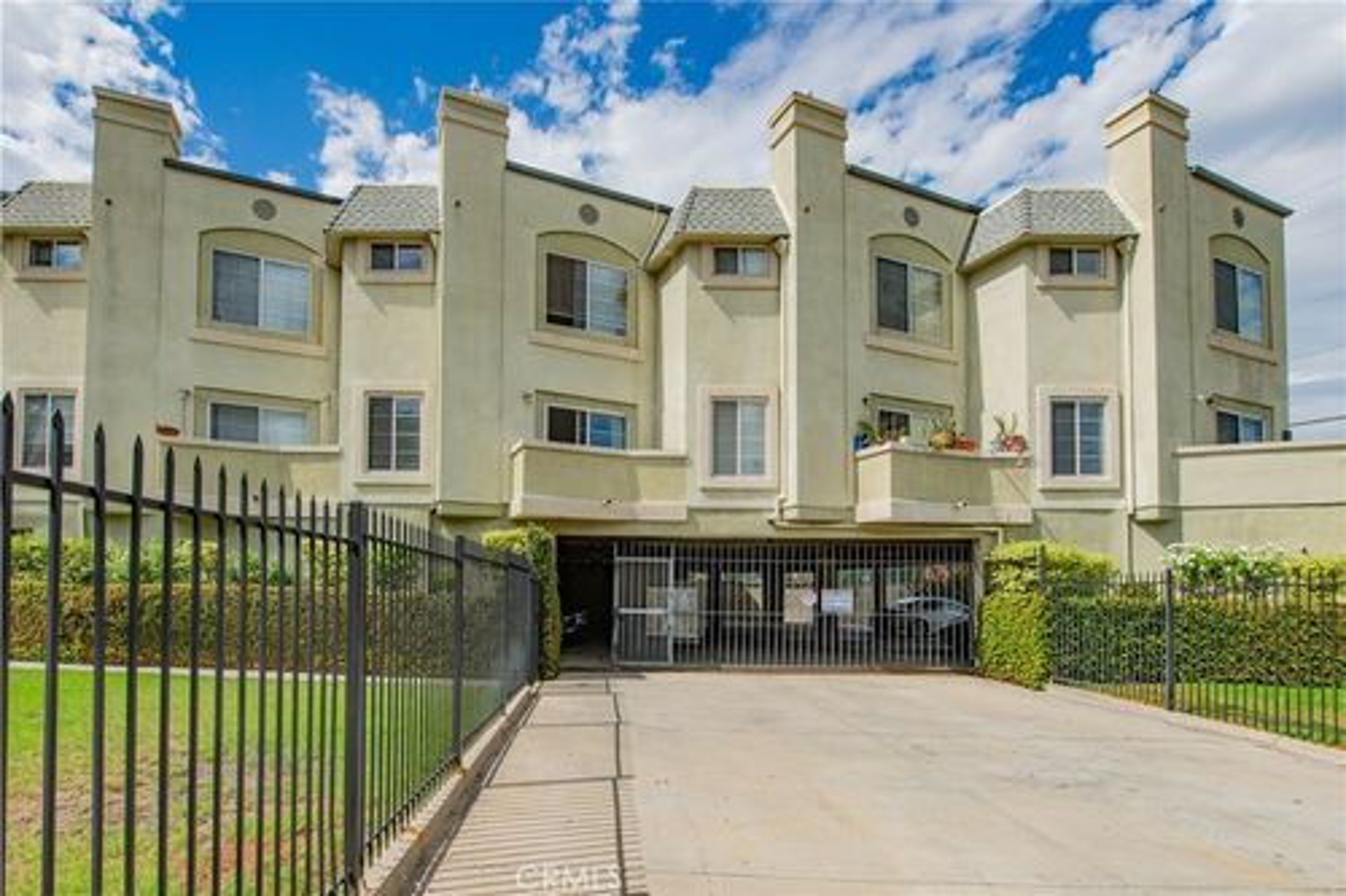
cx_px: 673
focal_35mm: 16
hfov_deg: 96.8
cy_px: 448
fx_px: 598
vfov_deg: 73.7
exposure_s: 1/1600
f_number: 6.3
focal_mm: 16
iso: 400
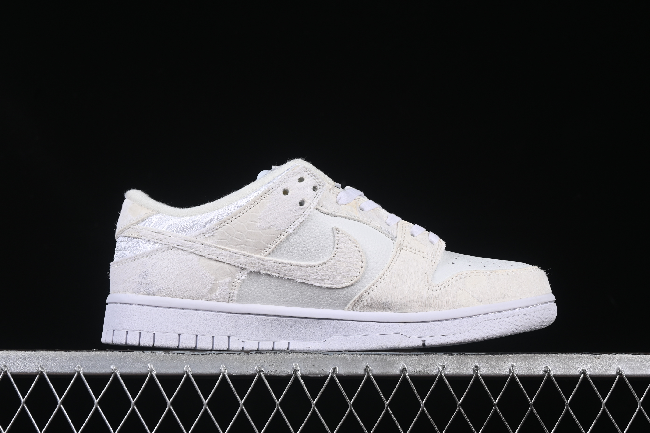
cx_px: 325
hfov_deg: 27.0
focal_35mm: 75
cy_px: 216
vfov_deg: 18.2
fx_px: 1354
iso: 160
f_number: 8
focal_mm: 50
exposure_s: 1/80
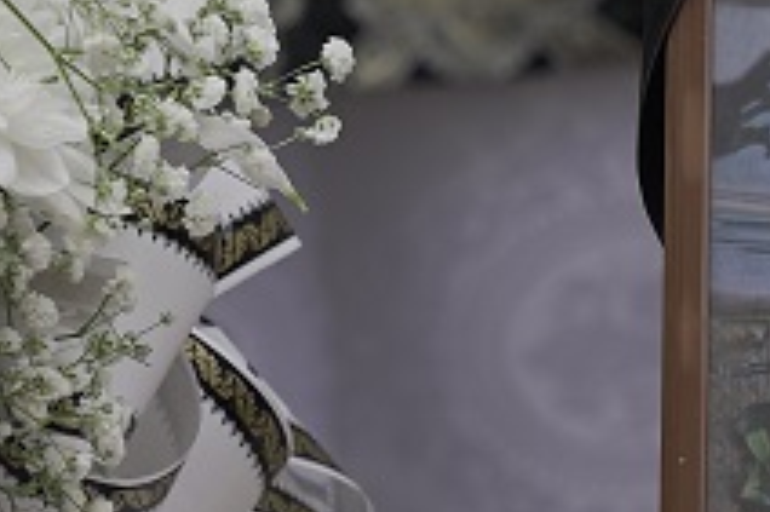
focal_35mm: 379
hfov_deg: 5.4
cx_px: 1289
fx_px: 8100
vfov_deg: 3.6
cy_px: 98
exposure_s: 1/500
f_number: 5
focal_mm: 67
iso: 200
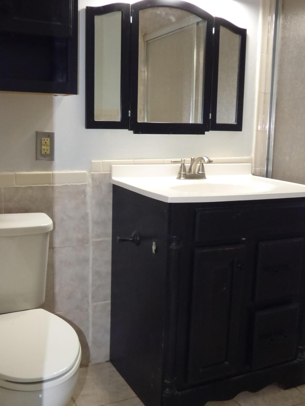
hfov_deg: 35.1
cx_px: 152
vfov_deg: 45.8
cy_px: 203
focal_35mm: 41
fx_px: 482
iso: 800
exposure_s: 1/60
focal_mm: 7.07
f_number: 3.6
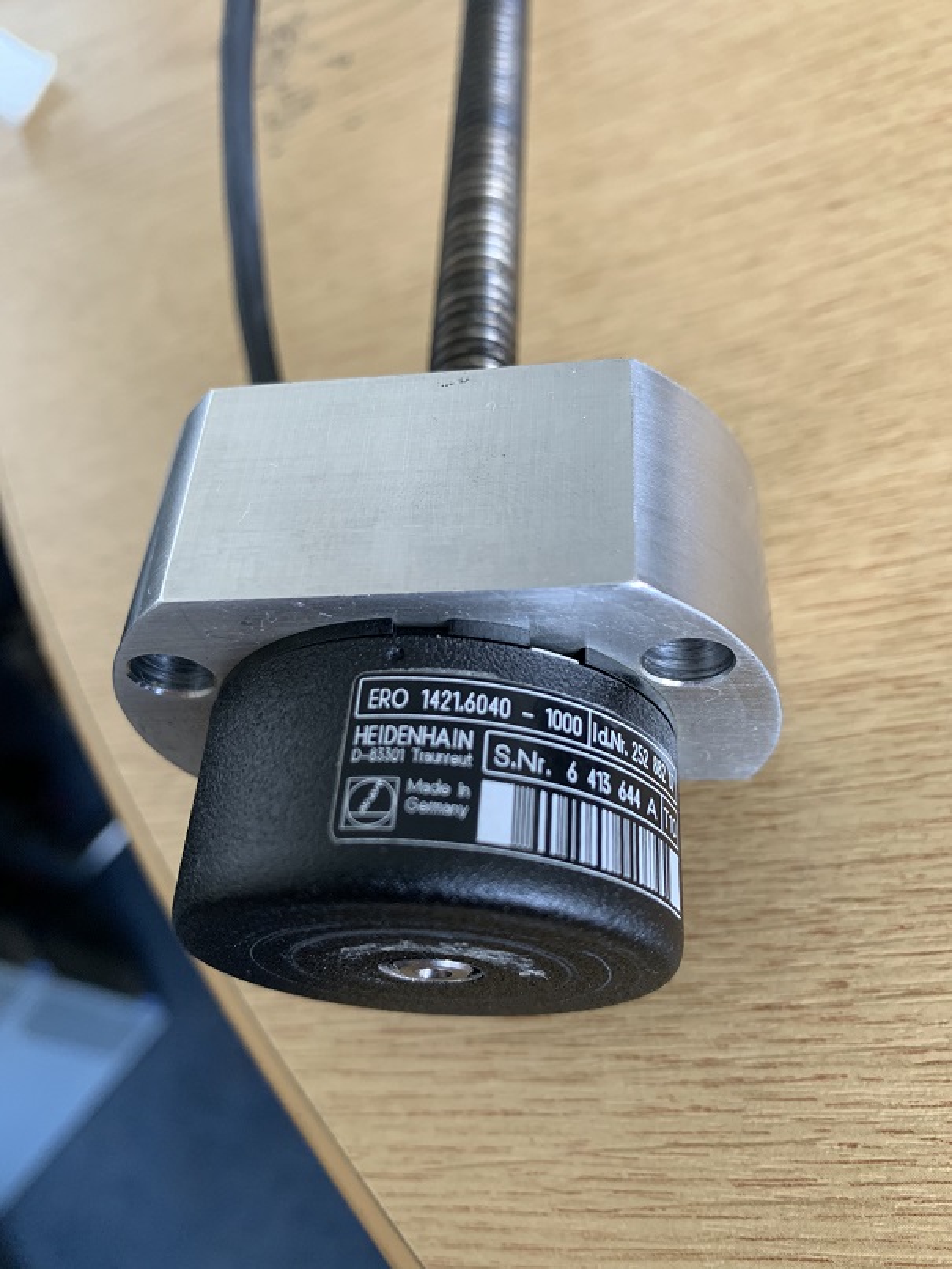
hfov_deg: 53.1
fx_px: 954
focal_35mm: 26
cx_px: 476
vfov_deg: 67.3
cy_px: 634
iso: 125
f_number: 1.8
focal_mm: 4.25
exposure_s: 1/60
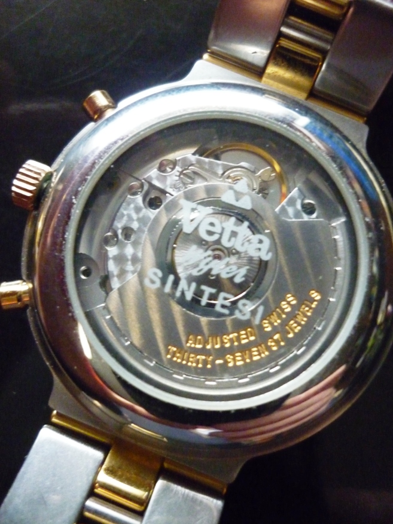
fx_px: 500
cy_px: 262
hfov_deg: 42.9
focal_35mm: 33
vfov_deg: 55.4
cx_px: 196
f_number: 2.8
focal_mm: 5.5
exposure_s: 1/30
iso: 800
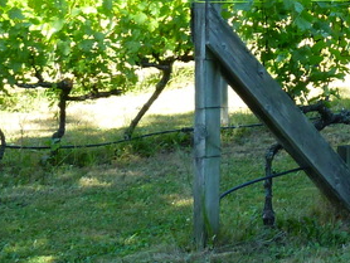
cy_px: -98
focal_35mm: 115
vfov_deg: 12.4
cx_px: 480
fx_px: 1164
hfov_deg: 16.0
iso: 80
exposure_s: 1/80
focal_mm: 4.5
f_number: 3.3
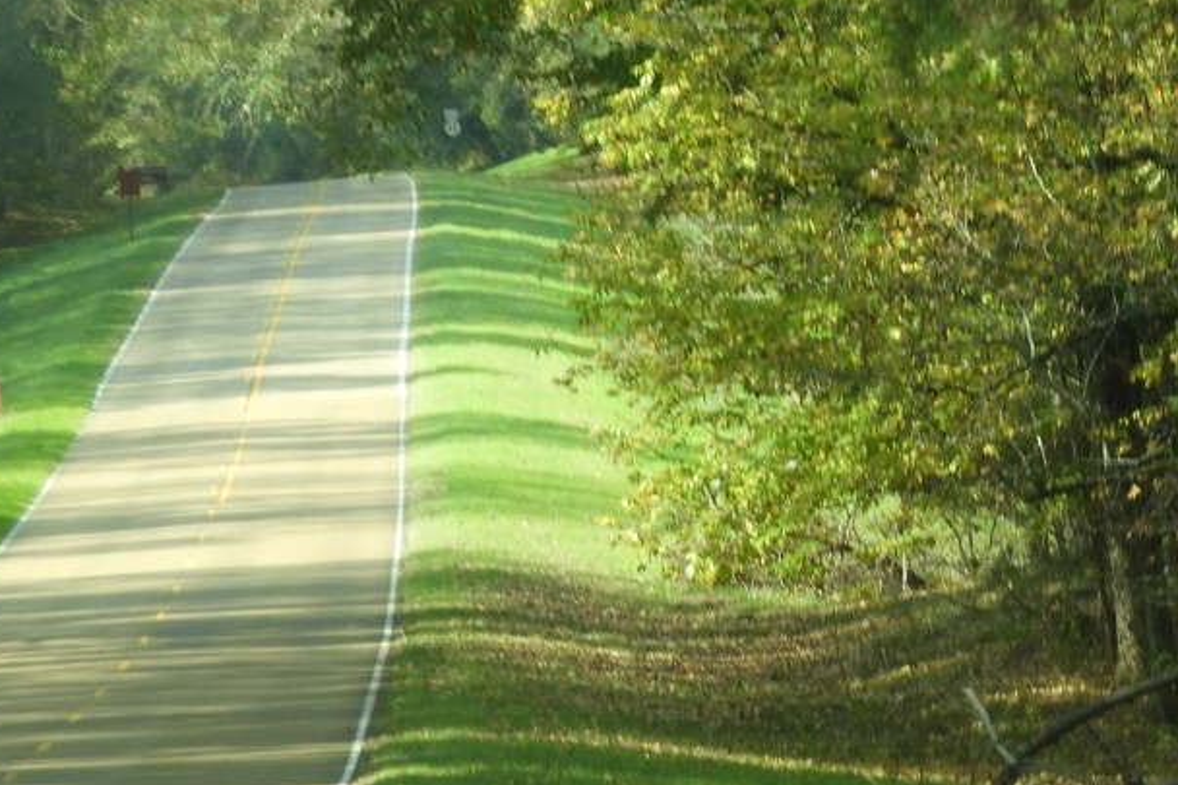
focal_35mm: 493
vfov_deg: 2.8
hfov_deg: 4.2
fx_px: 16127
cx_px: 963
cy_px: -56
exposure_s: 1/80
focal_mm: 35.8
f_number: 5.3
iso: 100
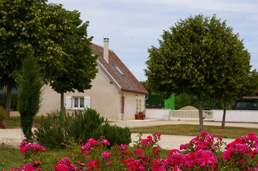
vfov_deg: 16.5
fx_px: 590
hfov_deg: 24.6
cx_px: 129
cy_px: 86
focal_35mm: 82
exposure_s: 1/350
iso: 200
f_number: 9.5
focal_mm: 55
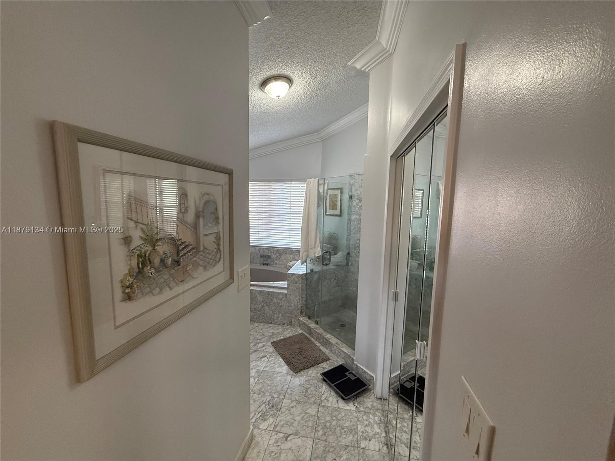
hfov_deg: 102.1
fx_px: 249
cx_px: 308
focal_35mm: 14
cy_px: 230
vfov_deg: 85.7
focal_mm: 2.22
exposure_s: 1/120
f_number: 2.2
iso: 400
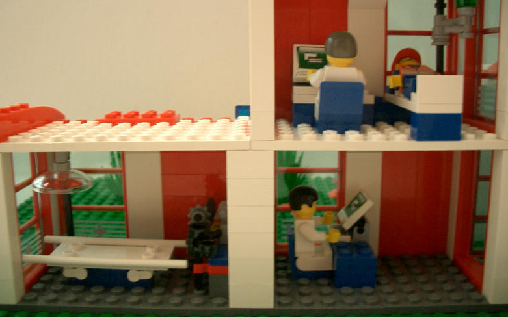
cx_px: 258
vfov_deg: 33.5
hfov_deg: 51.5
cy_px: 140
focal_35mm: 38
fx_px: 526
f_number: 2.6
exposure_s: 1/20
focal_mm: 5.8
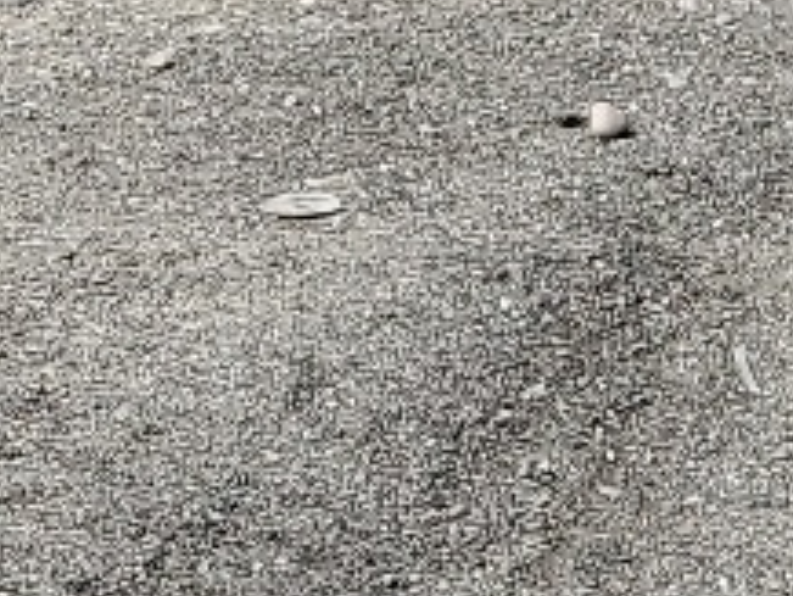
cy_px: 2077
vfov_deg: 6.7
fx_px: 4401
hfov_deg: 9.9
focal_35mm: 192
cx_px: 1283
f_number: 1.5
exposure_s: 1/3333
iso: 50
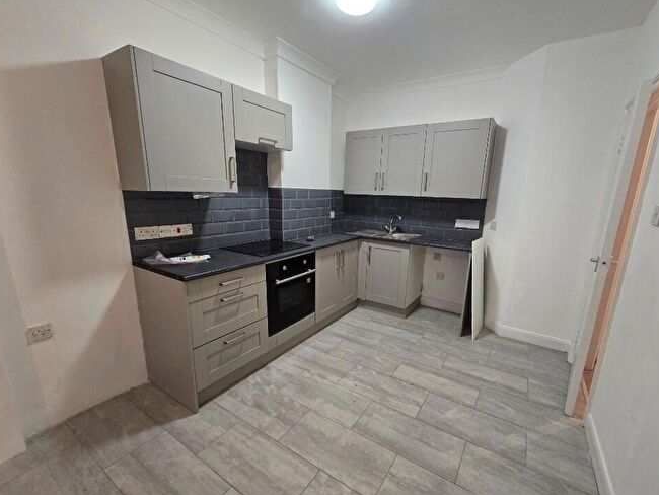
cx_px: 347
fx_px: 267
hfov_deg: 101.9
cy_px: 262
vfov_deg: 85.6
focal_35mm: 14
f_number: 2.2
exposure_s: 1/50
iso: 500
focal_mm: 2.2
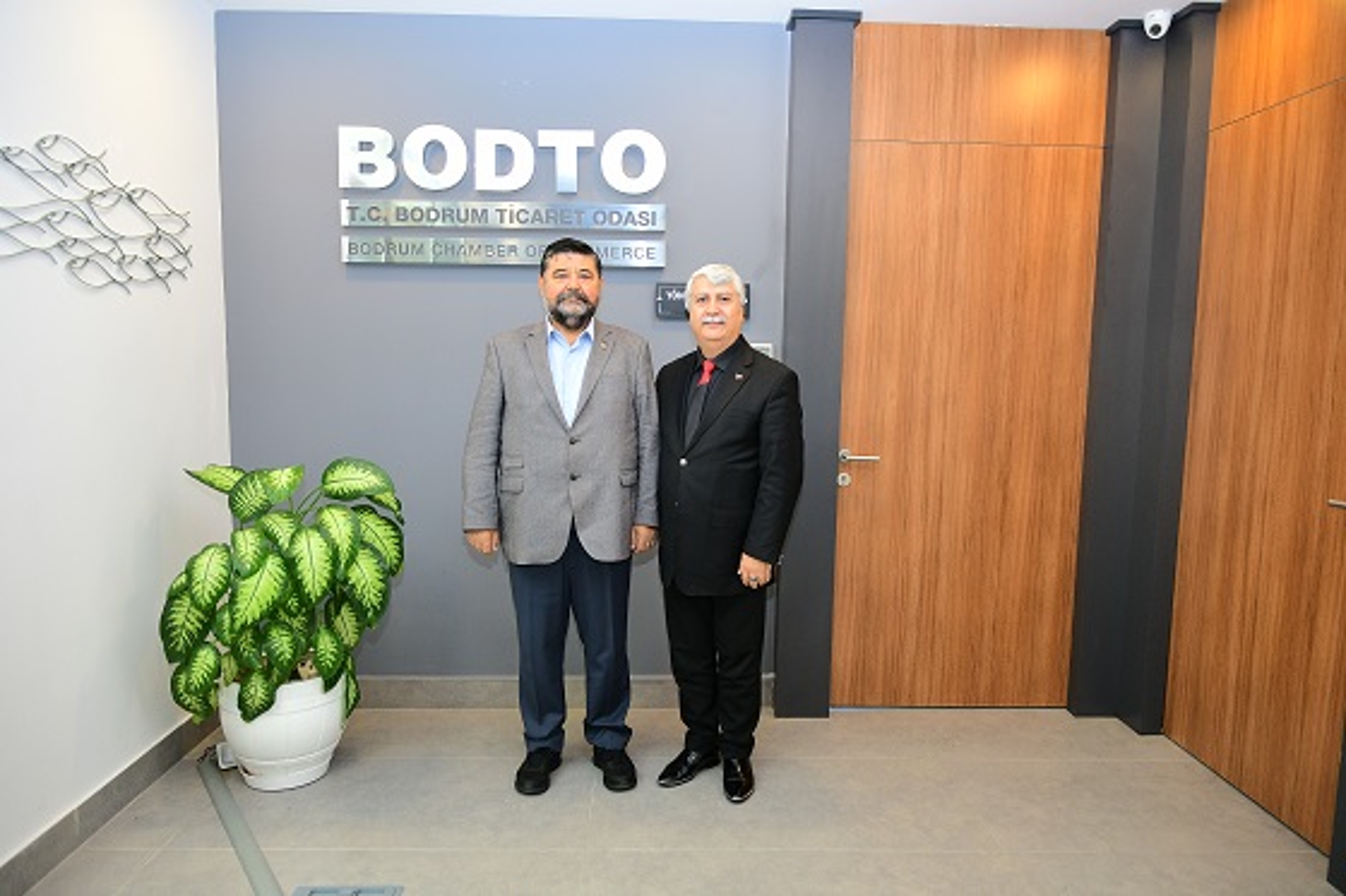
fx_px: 897
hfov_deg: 73.8
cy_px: 448
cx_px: 673
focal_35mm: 24
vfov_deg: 53.1
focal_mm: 16
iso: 720
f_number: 2.8
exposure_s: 1/125
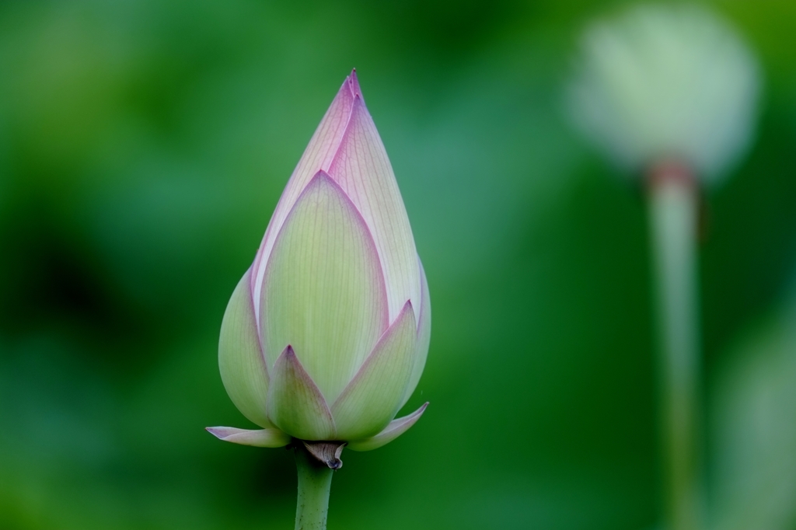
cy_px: 265
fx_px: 6631
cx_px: 398
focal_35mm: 300
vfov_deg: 4.6
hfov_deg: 6.9
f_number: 4.8
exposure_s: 1/120
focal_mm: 200
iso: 200
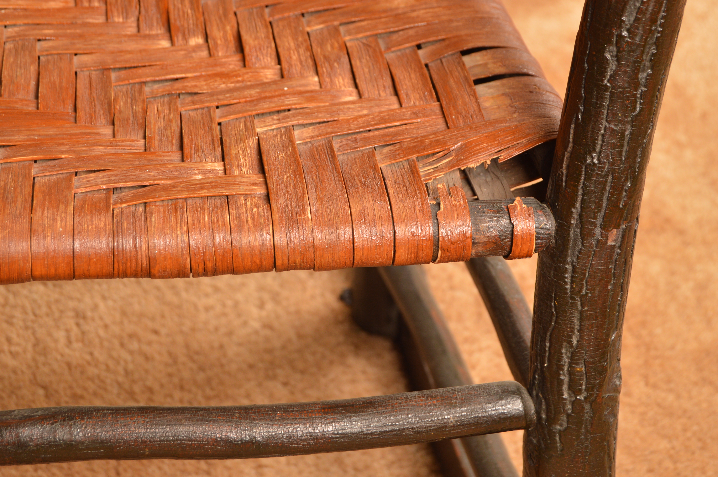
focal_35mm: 98
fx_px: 1953
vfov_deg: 13.9
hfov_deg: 20.8
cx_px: 438
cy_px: 169
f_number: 6.3
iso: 200
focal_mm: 50
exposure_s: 1/160
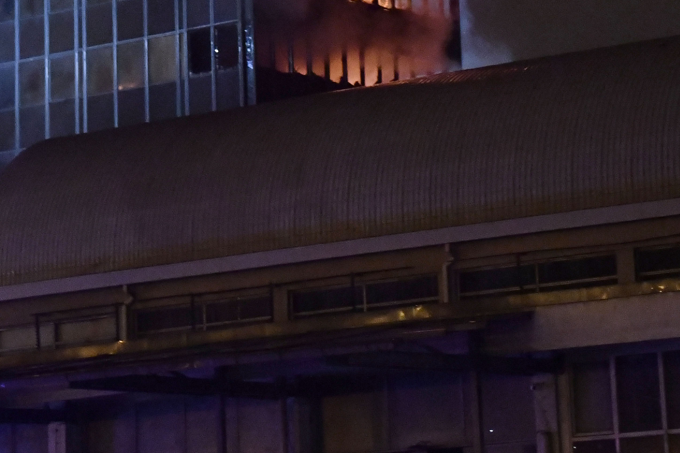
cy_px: -257
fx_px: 3078
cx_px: 397
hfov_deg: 12.6
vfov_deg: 8.2
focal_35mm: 163
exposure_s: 1/100
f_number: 2.8
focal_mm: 50
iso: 6400
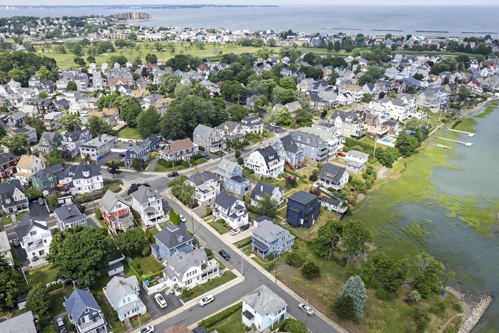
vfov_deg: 49.3
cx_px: 245
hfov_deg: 69.4
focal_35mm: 26
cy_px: 193
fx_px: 360
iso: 200
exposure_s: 1/160
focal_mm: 8.38
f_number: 2.8
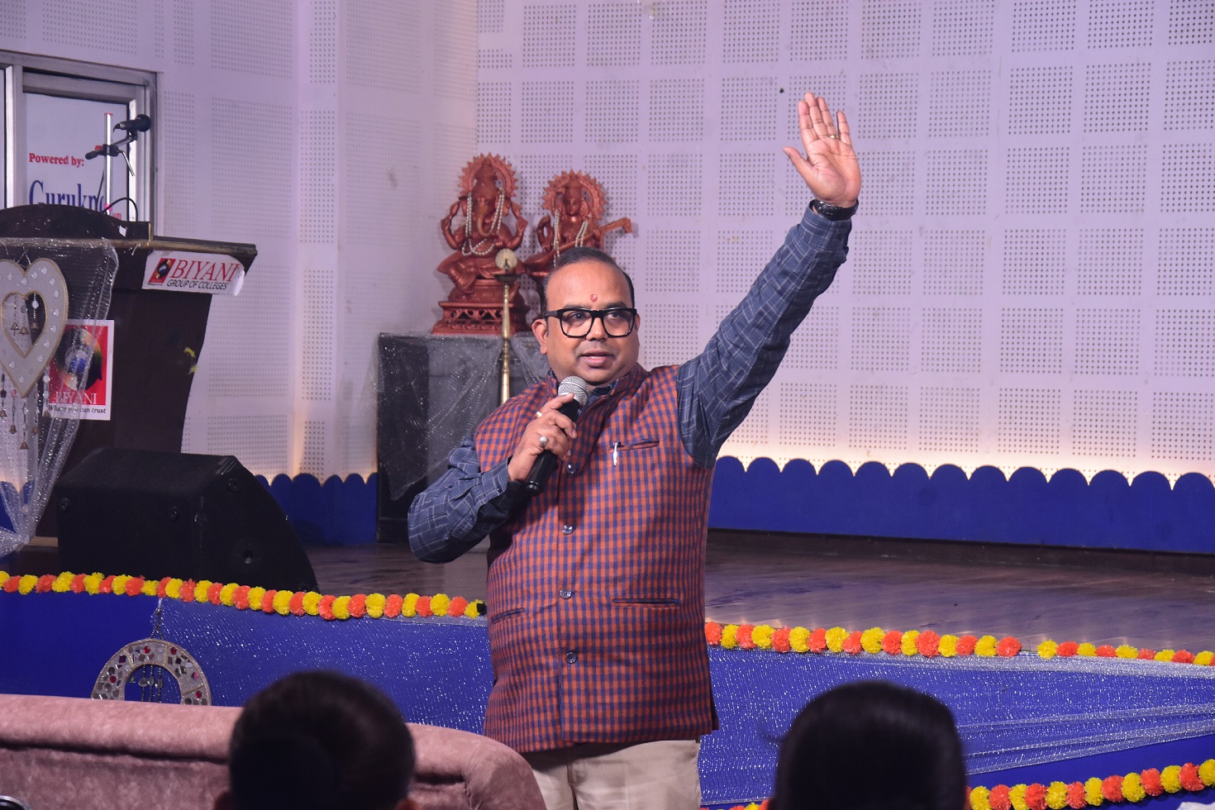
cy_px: 405
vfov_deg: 13.0
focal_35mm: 105
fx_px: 3543
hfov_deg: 19.5
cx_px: 608
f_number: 6.3
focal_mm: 70
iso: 1250
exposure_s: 1/125
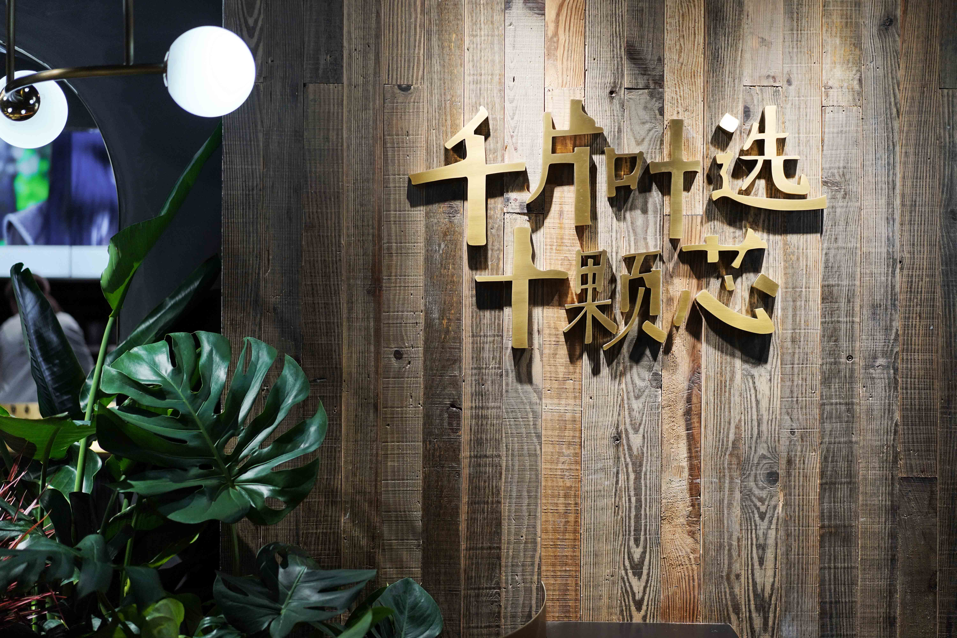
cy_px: 319
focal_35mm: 55
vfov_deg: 24.6
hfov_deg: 36.2
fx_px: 1462
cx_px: 478
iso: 400
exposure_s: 1/1250
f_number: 2
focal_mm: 55
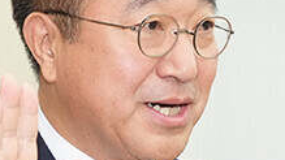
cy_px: 200
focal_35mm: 202
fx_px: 1526
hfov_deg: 10.7
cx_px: 173
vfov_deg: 6.0
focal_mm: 44
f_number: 5
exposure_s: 1/250
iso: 3200
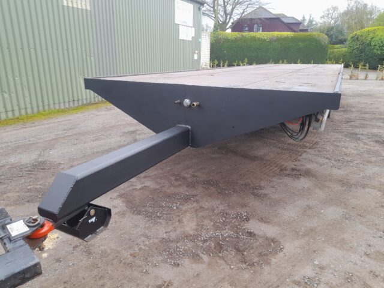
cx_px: 192
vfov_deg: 54.9
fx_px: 277
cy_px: 144
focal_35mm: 25
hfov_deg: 69.4
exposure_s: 1/100
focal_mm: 4.6
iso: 25
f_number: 2
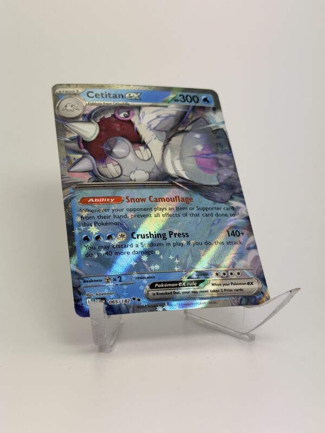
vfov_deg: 39.7
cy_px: 216
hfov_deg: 30.3
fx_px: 601
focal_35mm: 48
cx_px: 162
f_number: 1.78
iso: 80
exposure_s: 1/1055
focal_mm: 6.76
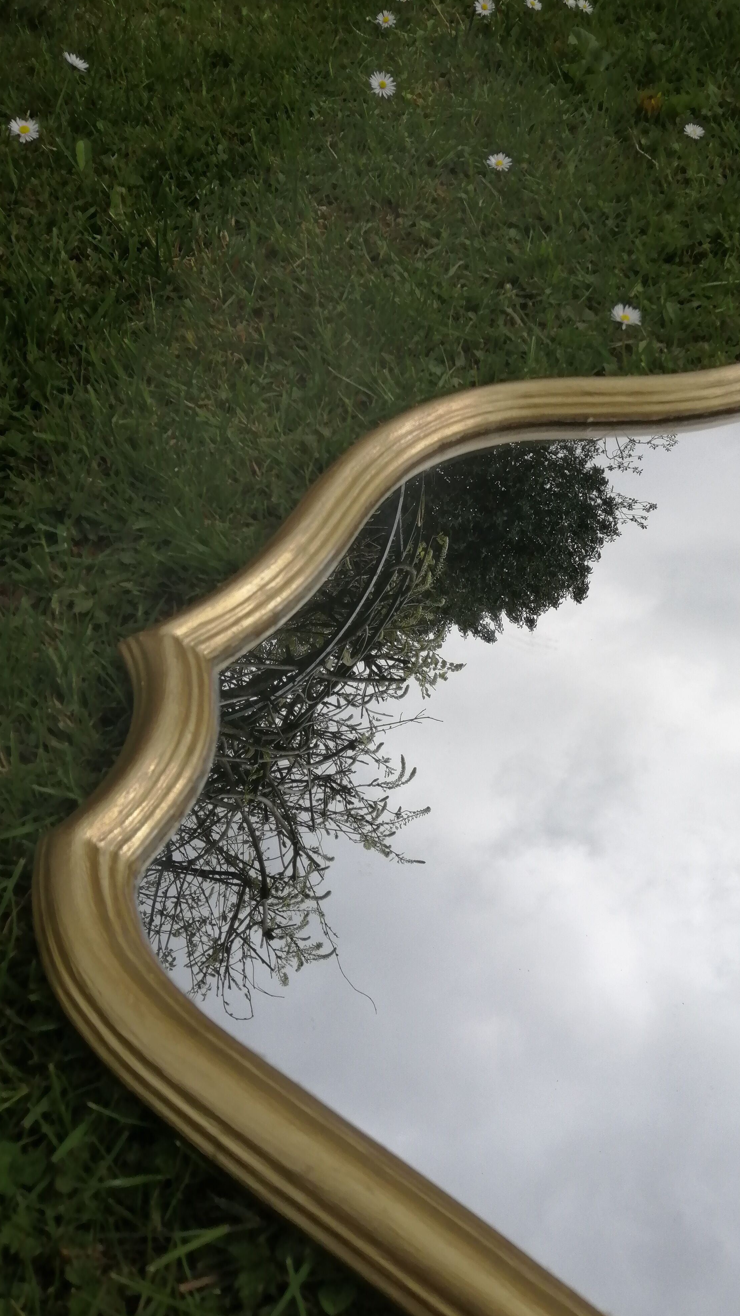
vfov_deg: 64.3
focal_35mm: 30
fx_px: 1047
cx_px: 505
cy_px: 663
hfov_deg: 38.4
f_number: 1.8
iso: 50
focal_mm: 3.6
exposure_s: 1/3425
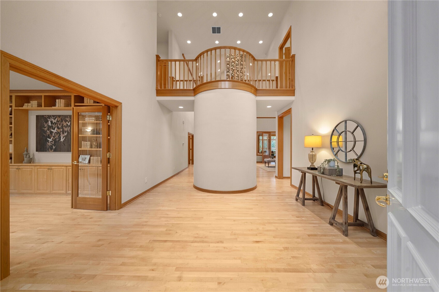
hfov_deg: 112.6
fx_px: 146
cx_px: 220
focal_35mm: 12
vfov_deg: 90.0
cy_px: 146
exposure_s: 1/8
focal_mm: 12
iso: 1000
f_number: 6.7
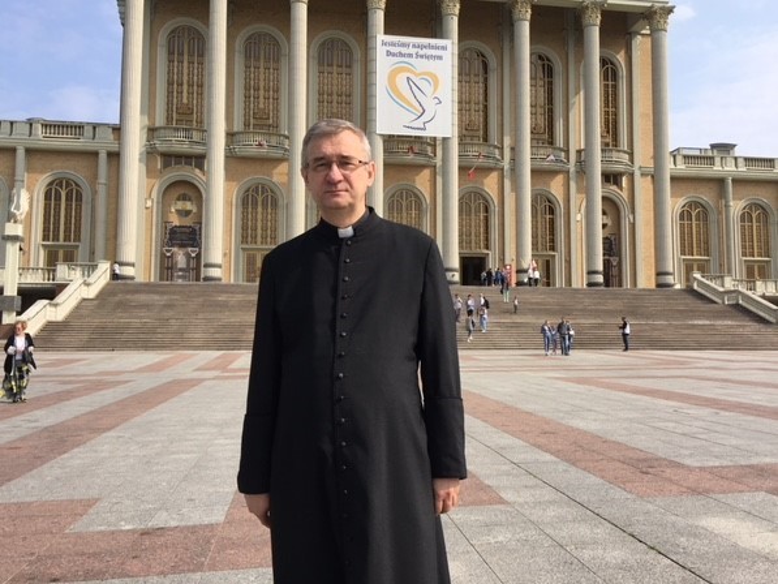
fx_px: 652
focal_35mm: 29
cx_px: 389
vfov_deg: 48.2
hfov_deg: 61.6
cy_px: 292
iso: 25
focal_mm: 4.15
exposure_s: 1/1508
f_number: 2.2
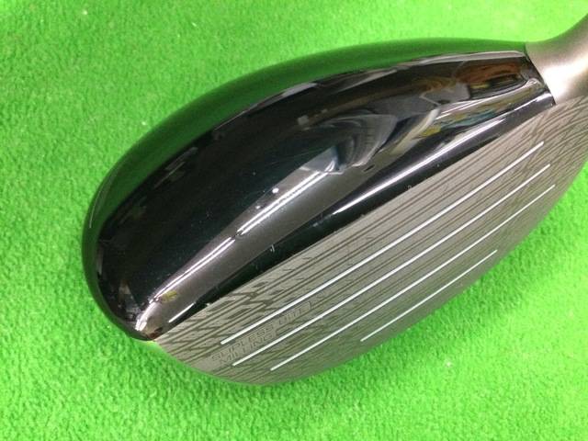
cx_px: 294
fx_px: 527
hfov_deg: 58.4
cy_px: 220
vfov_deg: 45.4
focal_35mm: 31
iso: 200
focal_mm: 3.3
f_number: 2.4
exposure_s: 1/15
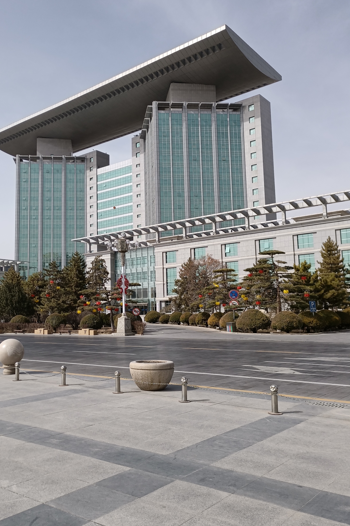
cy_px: 254
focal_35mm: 33
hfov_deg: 39.7
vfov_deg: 57.2
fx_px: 481
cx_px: 135
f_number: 1.8
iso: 103
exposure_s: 1/1513
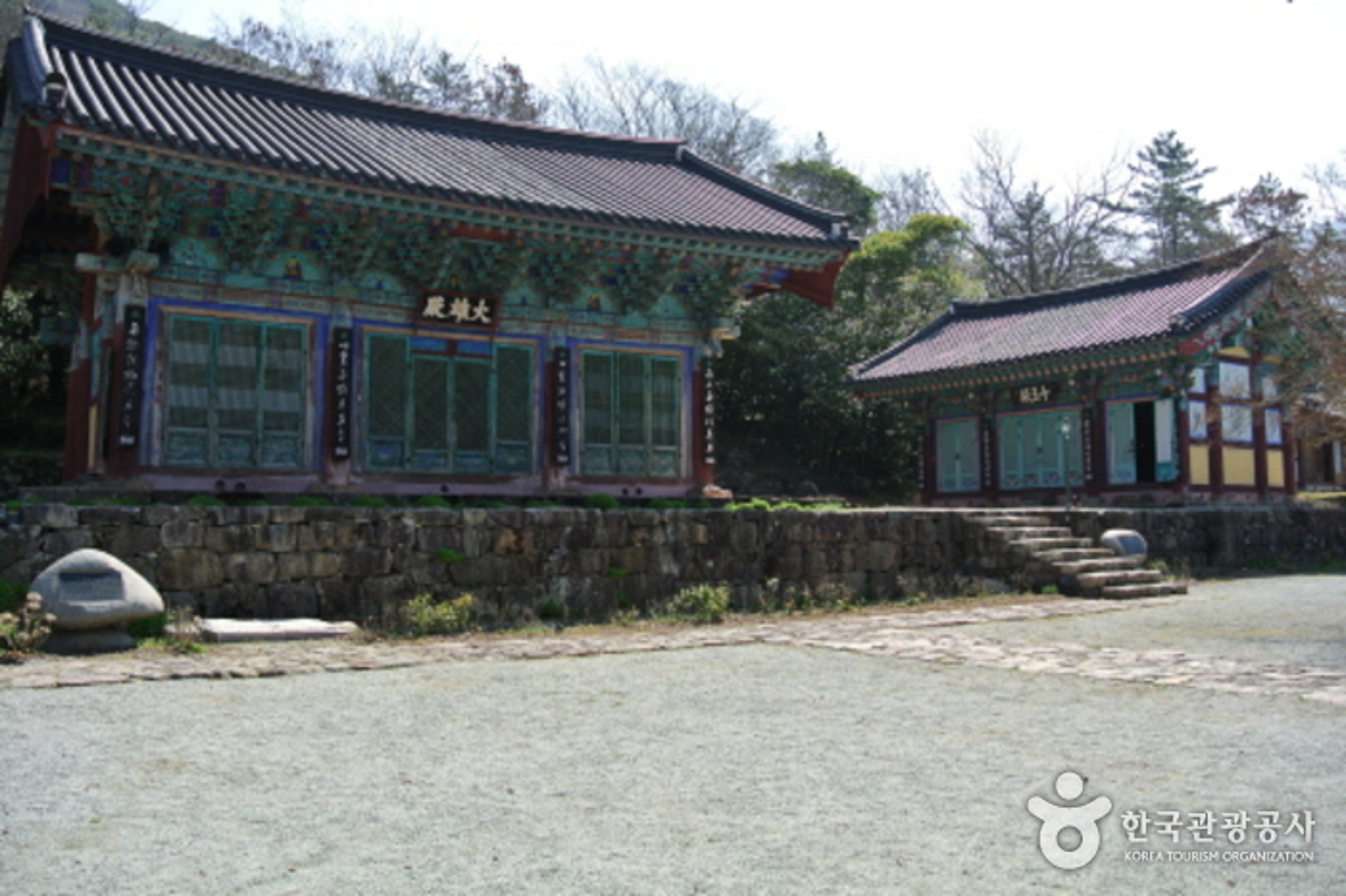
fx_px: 1196
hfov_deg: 58.7
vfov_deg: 41.1
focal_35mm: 32
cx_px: 673
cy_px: 448
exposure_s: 1/640
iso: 100
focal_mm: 12
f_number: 4.5
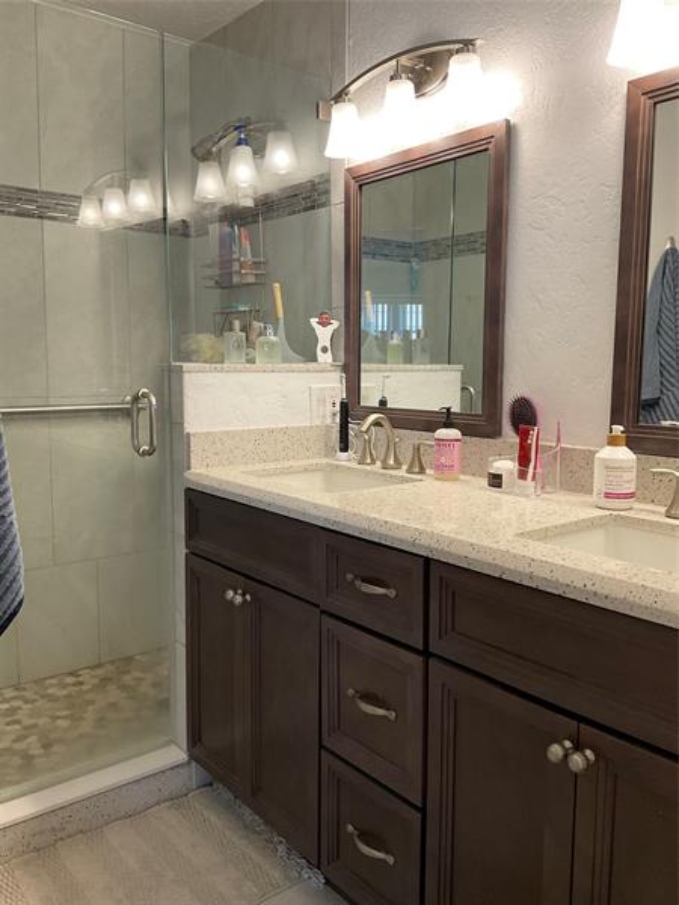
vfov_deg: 61.7
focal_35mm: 29
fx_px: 758
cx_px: 340
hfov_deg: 48.2
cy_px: 452
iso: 64
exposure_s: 1/60
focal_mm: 3
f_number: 1.8
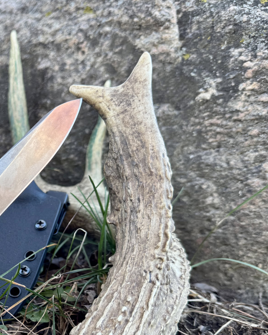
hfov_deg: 29.8
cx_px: -18
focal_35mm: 46
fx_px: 456
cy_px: 234
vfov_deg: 39.6
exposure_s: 1/121
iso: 64
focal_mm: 6.76
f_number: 1.78
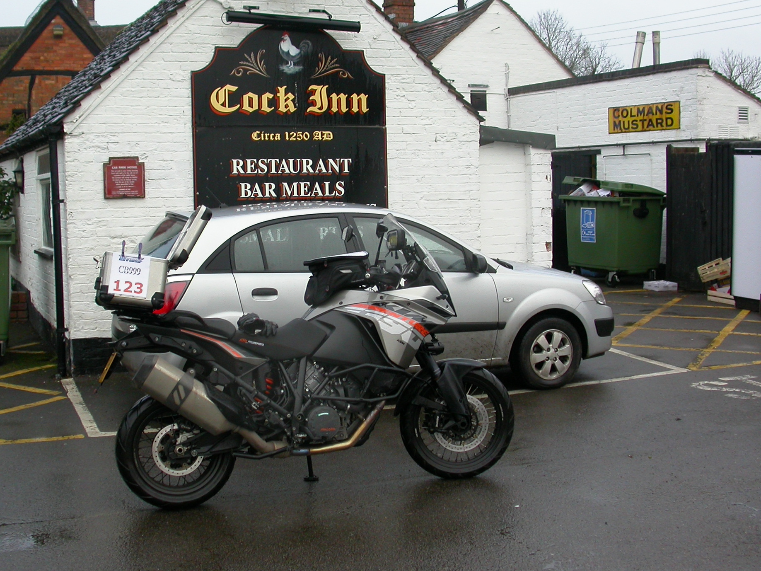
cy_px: 254
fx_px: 1033
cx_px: 341
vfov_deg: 30.9
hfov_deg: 40.4
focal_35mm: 47
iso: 100
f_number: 3.3
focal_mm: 7.85
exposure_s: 1/84.5
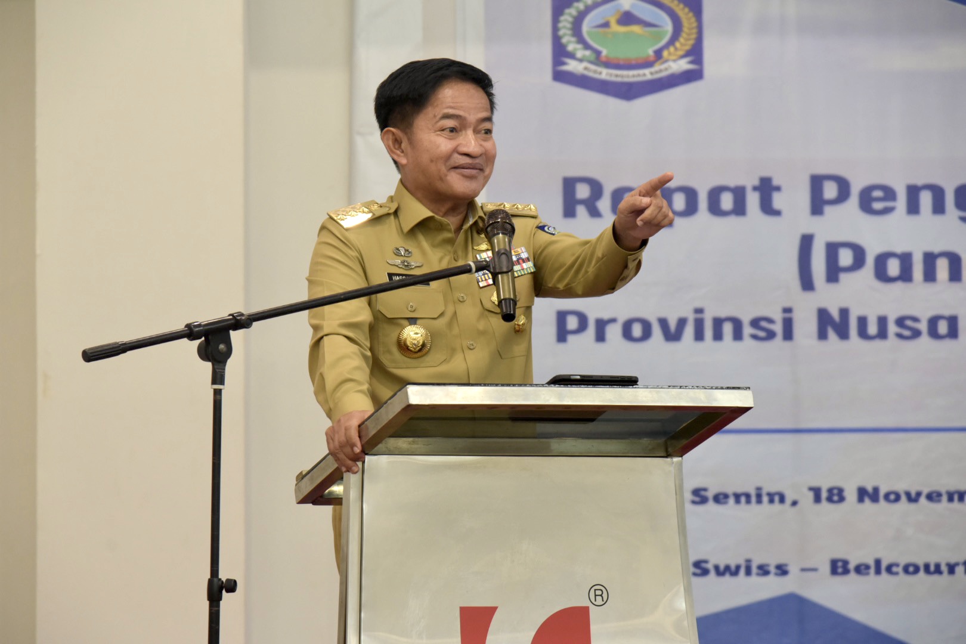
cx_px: 483
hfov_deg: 17.1
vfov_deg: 11.4
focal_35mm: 120
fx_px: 3220
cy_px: 322
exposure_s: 1/80
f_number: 5
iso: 2500
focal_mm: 120
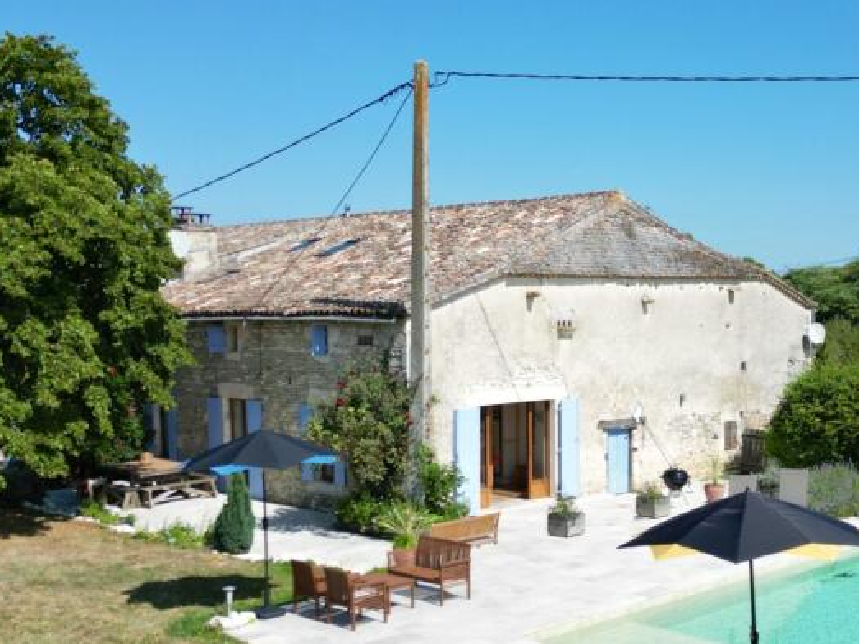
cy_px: 332
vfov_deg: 30.9
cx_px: 590
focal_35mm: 47
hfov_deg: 39.8
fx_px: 1166
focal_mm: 6.72
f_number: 1.7
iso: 150
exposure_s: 1/4000
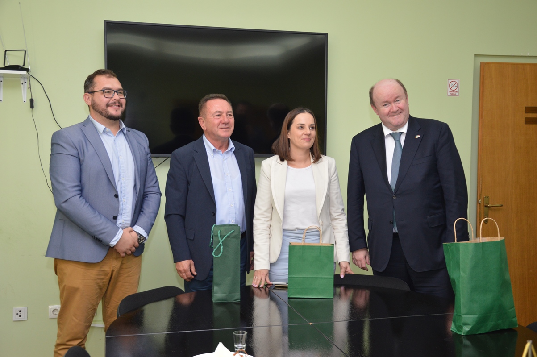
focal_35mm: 42
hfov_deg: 46.4
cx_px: 268
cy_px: 178
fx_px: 626
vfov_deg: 31.8
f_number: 4
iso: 560
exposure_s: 1/60
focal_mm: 28
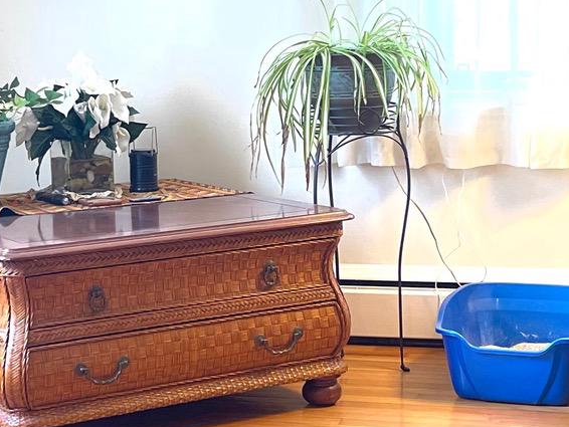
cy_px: 159
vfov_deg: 15.7
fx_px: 1546
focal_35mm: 94
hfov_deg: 20.8
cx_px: 201
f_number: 1.6
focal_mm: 5.1
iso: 250
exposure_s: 1/60
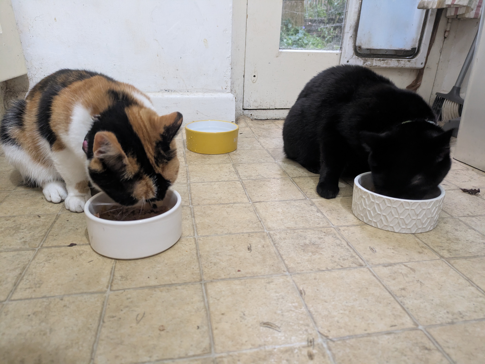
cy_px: 182
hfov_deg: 69.4
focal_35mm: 25
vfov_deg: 54.9
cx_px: 242
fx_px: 350
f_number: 1.89
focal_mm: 5.43
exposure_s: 1/25
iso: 589
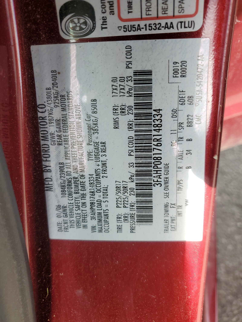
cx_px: 121
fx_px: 242
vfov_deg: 67.3
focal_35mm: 26
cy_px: 161
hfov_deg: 53.1
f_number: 1.5
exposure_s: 1/385
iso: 50
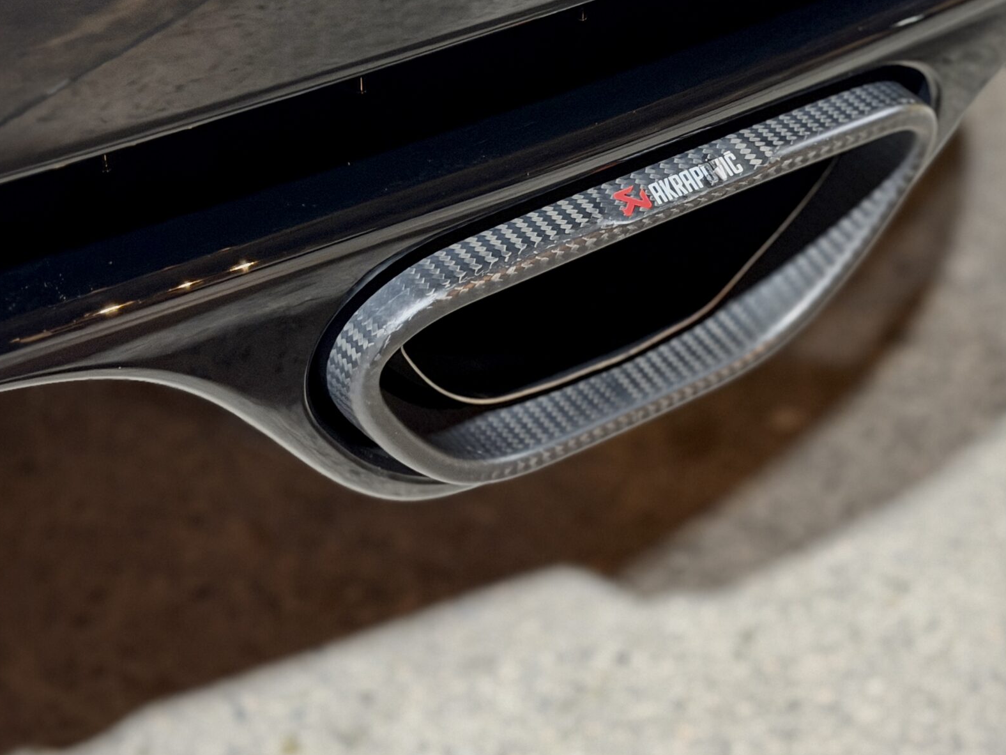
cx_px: 616
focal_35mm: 78
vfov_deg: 18.8
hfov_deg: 25.0
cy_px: 232
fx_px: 2267
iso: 640
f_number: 1.78
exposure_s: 1/20
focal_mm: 6.76
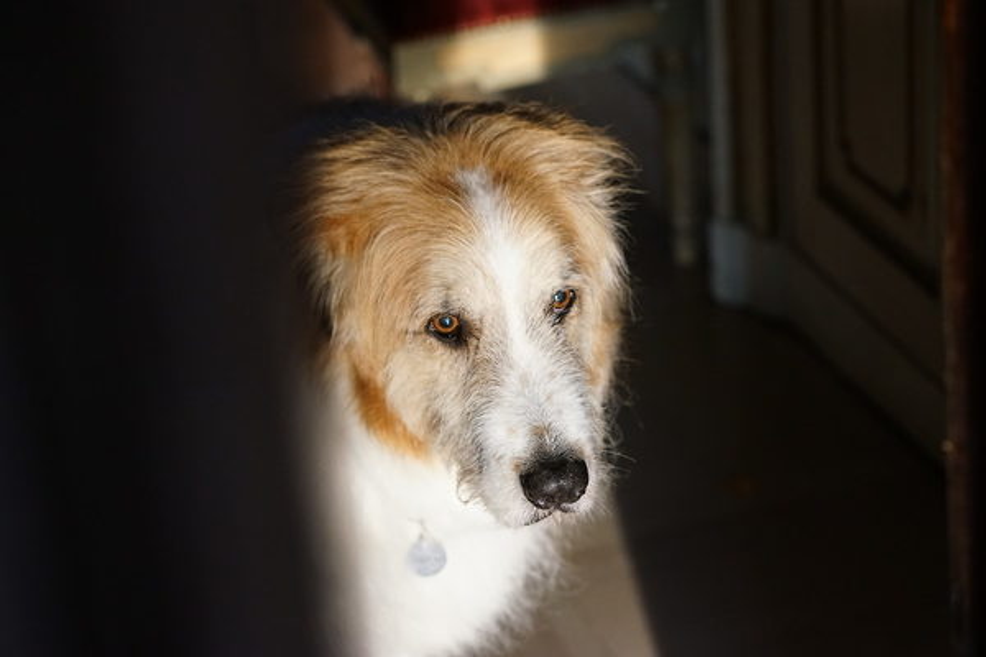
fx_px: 2465
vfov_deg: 15.2
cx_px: 493
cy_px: 328
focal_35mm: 90
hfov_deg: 22.6
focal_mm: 60
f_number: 3.2
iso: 1600
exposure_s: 1/160
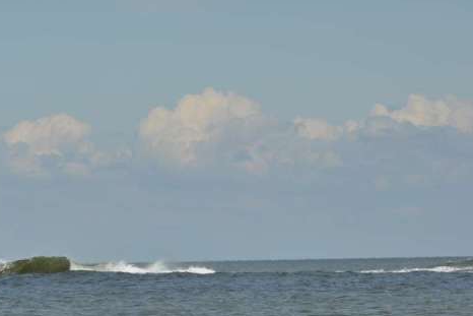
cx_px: 99
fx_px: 4508
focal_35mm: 343
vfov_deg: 4.0
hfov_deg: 6.0
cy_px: 235
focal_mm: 200
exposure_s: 1/250
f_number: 13
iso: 125
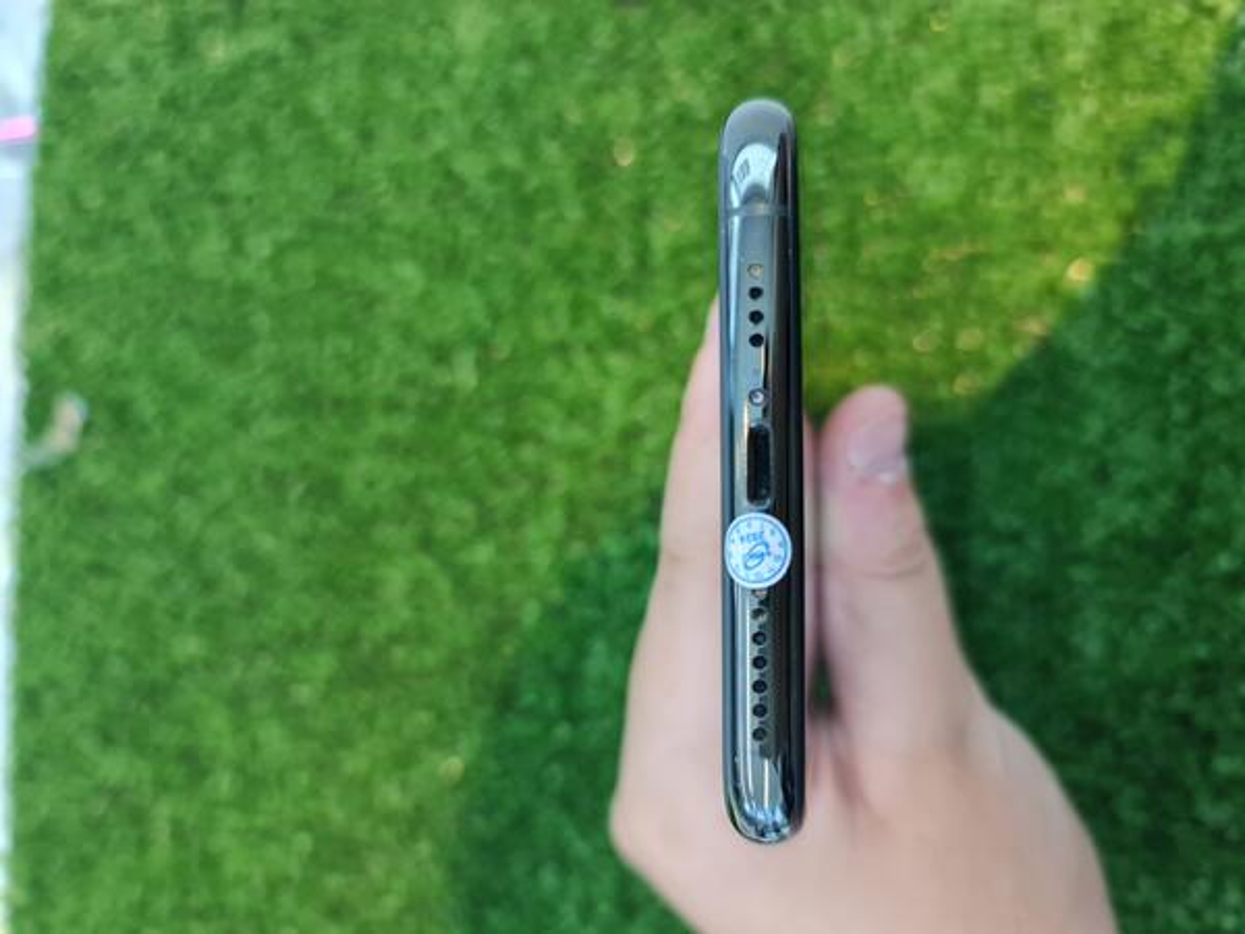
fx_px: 899
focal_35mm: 25
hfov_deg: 69.4
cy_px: 467
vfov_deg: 54.9
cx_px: 622
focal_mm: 7
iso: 250
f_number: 1.8
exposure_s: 1/100
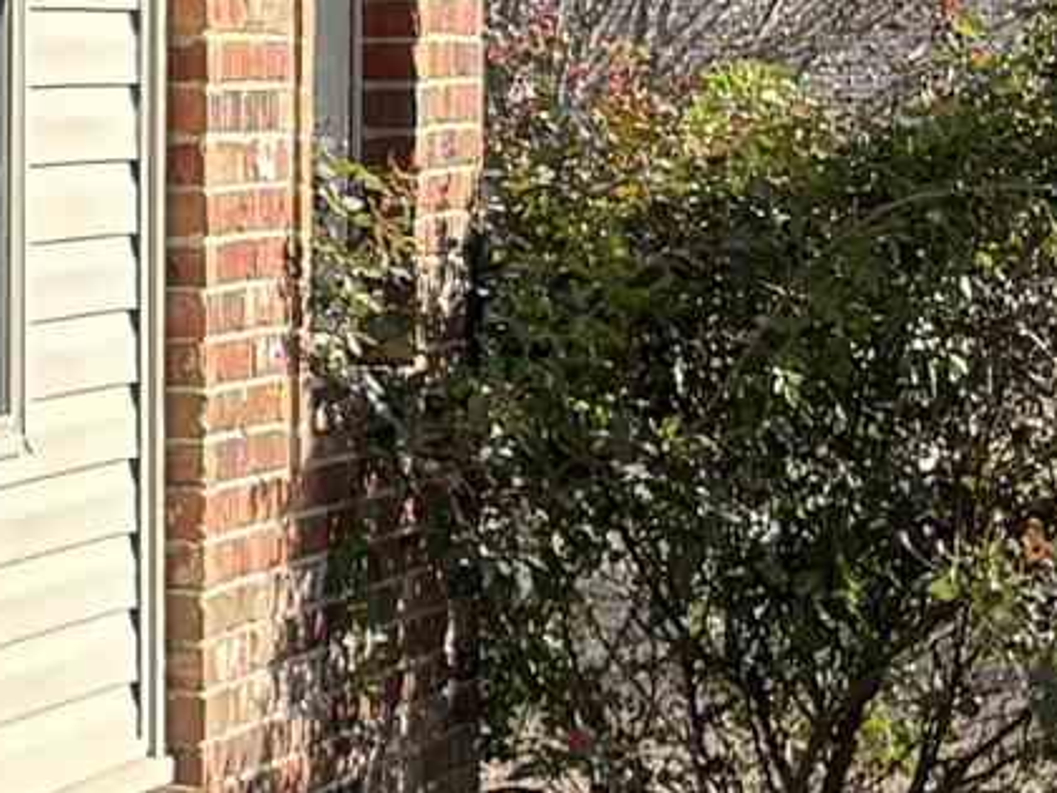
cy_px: 116
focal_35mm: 190
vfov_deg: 7.8
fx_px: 5802
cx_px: -1928
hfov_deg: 8.8
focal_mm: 5.96
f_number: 1.6
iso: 64
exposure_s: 1/850
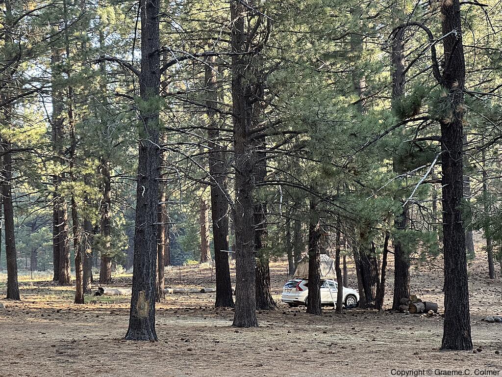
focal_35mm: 77
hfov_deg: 25.3
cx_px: 251
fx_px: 1117
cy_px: 188
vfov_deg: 19.1
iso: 250
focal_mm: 9
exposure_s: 1/84
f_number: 2.8
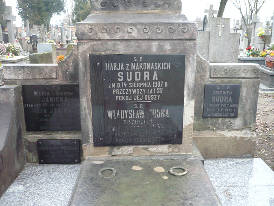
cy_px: 103
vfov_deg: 40.7
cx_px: 137
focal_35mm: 35
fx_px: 277
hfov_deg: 52.6
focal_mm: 5.8
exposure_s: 1/20
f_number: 2.8
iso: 200
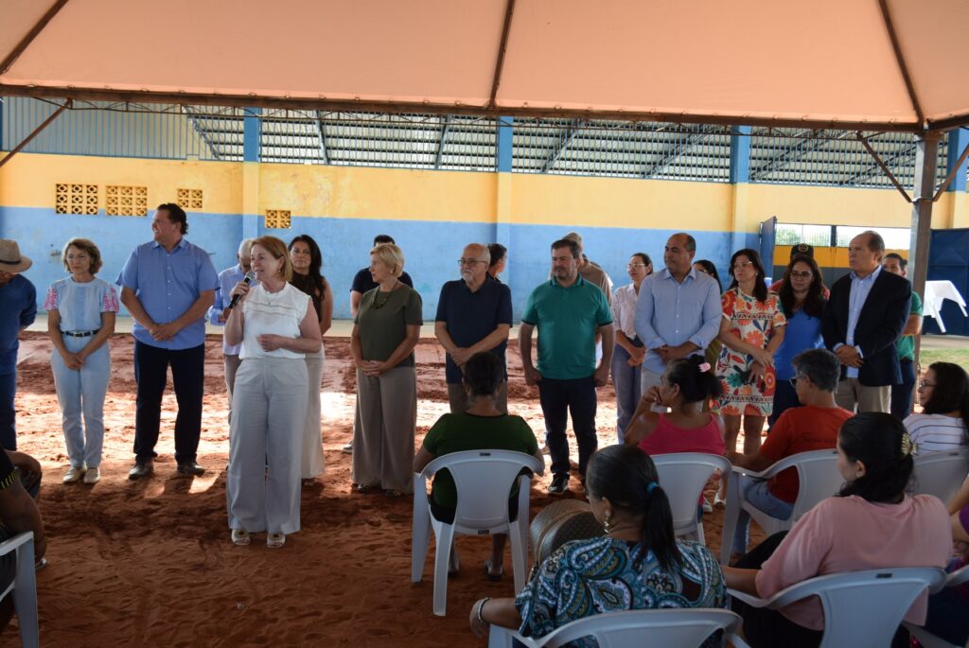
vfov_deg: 40.1
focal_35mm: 33
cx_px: 484
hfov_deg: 57.2
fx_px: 889
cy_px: 324
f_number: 6.3
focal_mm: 22
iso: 400
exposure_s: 1/160
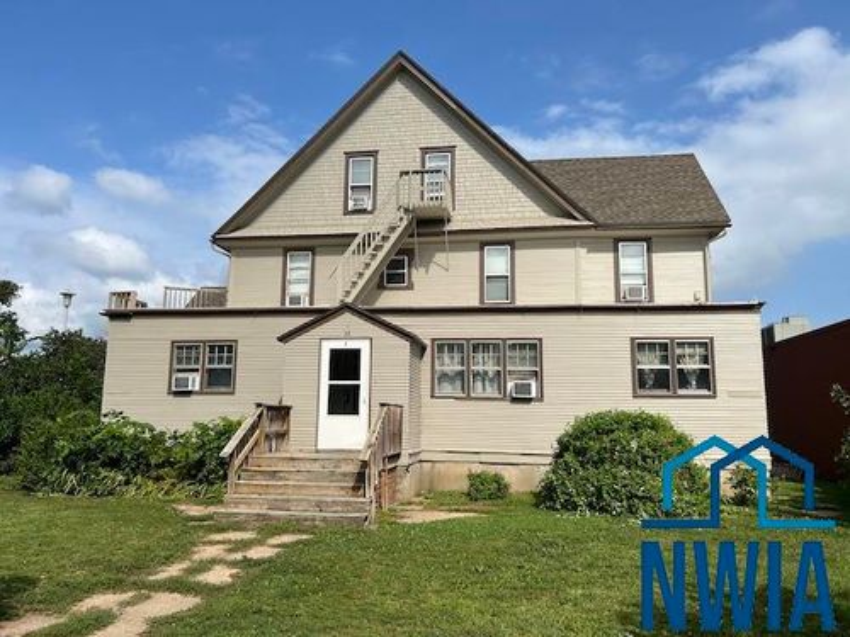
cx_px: 425
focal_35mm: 26
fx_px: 638
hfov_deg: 67.3
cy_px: 318
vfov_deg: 53.1
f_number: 1.5
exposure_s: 1/5882
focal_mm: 5.7
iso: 50
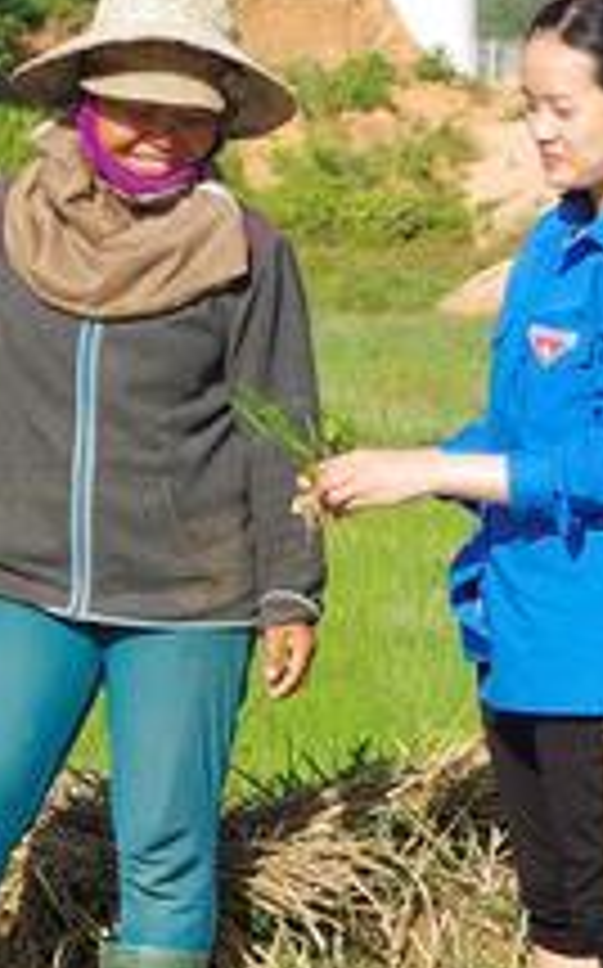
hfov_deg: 6.0
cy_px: -43
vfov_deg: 9.5
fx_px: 5744
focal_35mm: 218
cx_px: -252
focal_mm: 36
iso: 100
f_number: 5.6
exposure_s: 1/250
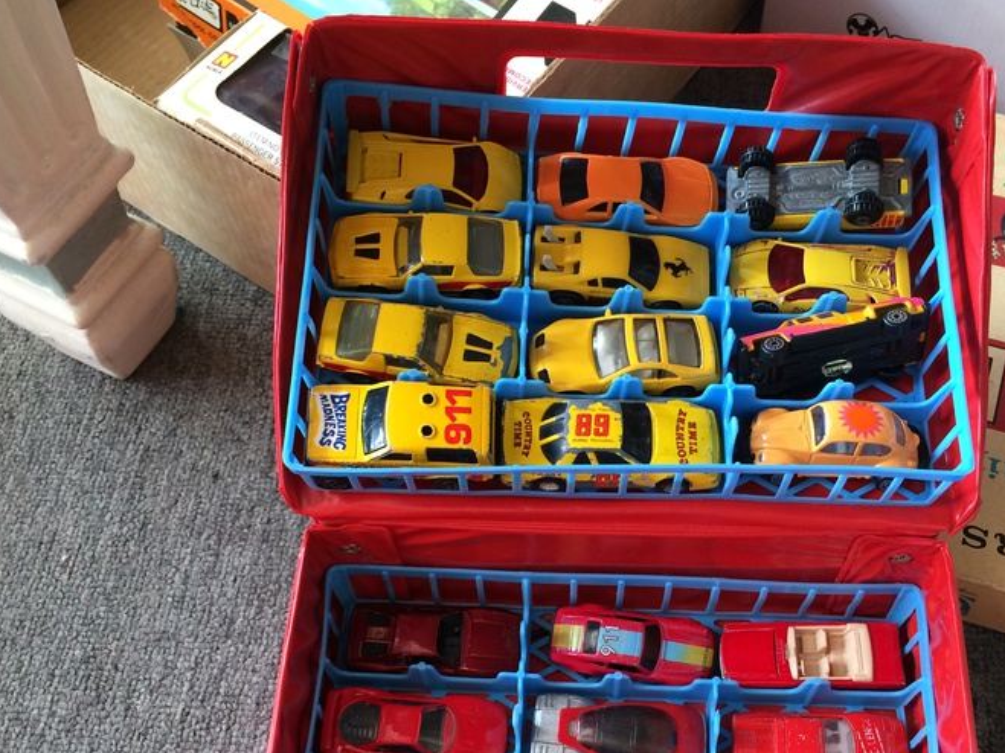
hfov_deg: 45.7
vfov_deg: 34.7
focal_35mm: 41
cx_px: 557
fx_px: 1190
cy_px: 513
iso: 80
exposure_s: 1/30
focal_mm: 4.12
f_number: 2.2
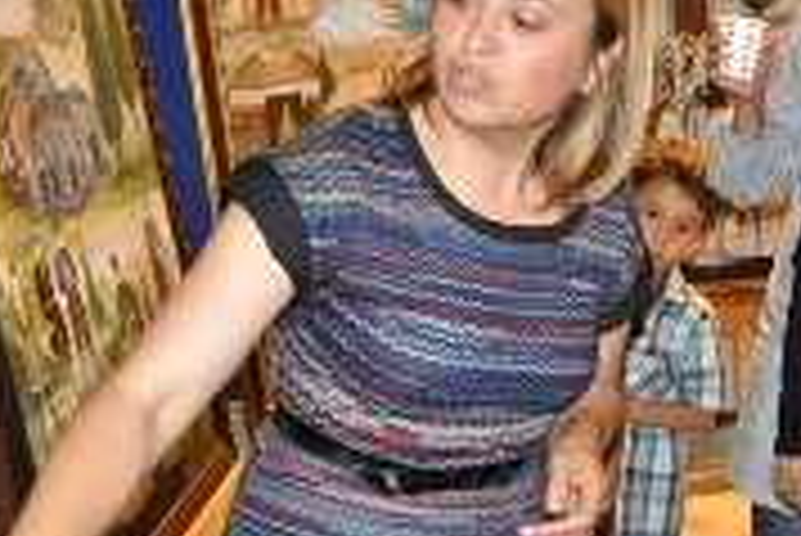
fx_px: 1514
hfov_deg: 28.9
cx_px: 662
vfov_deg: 19.9
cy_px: 126
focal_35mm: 68
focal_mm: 18
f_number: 4.5
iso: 1250
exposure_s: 1/80
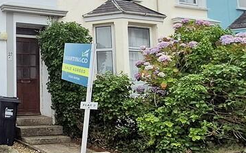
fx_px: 261
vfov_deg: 32.6
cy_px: 60
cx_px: -36
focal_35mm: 39
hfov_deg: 39.3
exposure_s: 1/4528
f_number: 2.2
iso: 50
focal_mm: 1.7
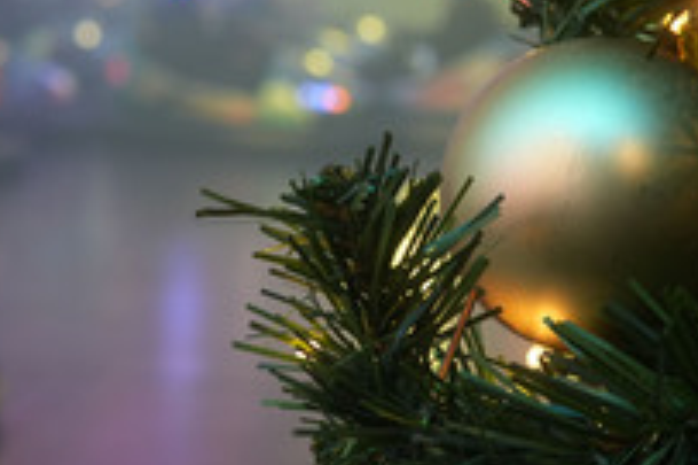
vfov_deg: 13.6
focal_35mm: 100
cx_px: 284
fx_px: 1937
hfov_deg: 20.4
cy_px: 165
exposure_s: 1/50
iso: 640
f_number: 5
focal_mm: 30
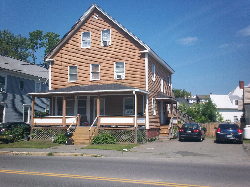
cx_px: 125
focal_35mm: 38
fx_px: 274
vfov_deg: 37.7
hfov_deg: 49.0
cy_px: 94
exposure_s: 1/640
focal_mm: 6.3
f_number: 4.5
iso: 80
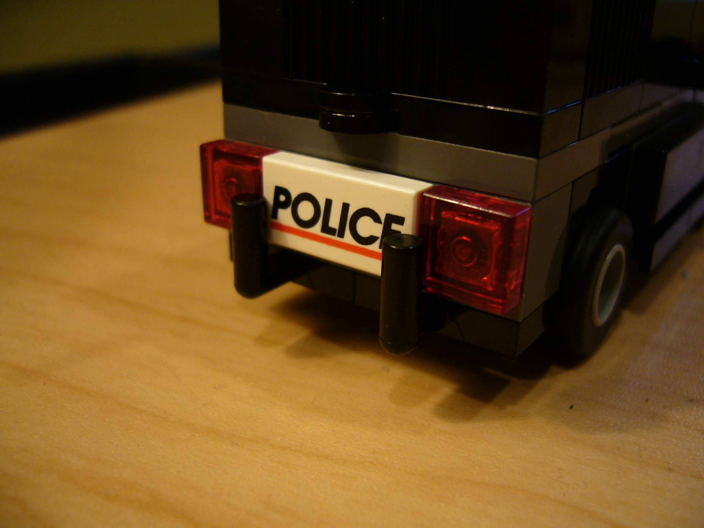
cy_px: 264
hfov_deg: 52.6
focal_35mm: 35
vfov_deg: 40.7
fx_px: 712
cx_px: 352
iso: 100
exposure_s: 1/20
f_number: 2.8
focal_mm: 5.8
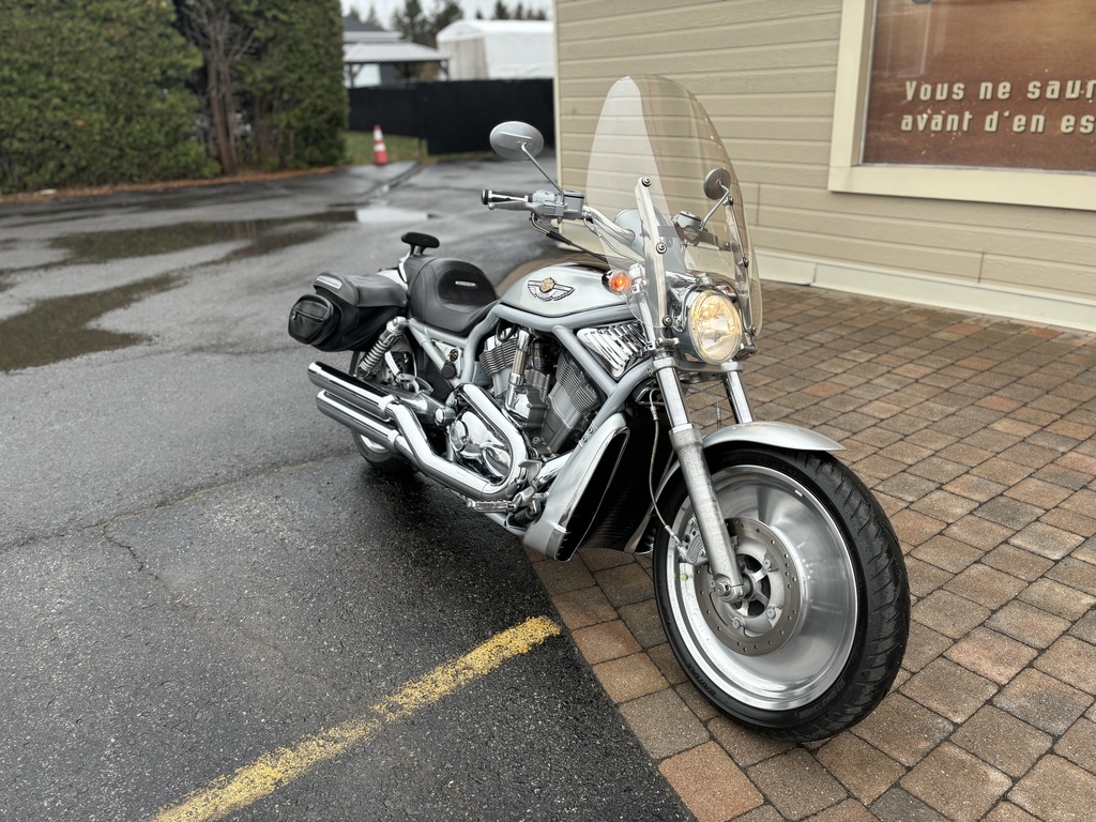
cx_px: 548
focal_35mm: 26
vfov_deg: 53.1
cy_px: 411
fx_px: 823
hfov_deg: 67.3
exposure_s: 1/127
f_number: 1.6
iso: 32
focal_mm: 5.96
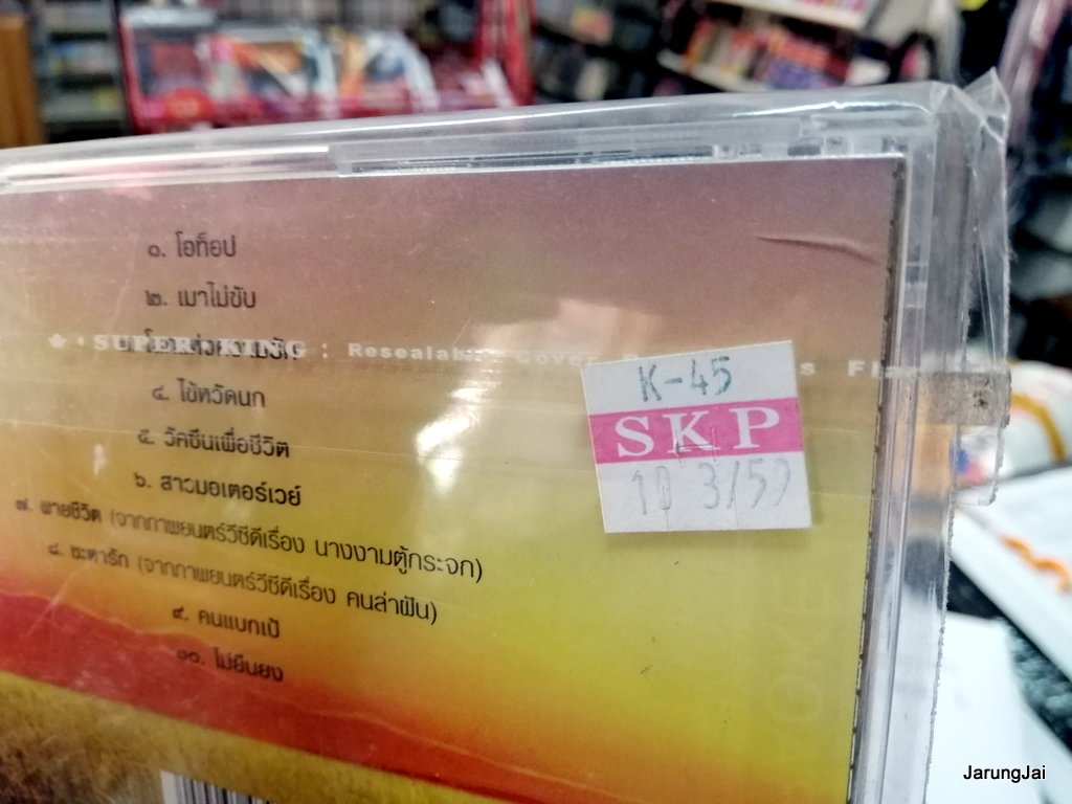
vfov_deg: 53.1
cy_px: 402
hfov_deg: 67.3
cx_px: 536
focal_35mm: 26
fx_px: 805
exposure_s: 1/33.3
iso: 400
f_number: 2.2
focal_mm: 3.81
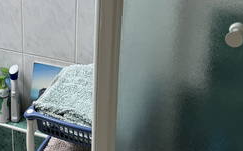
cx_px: -26
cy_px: 48
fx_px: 549
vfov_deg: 15.7
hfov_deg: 23.4
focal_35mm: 83
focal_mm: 6.76
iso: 64
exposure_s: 1/220
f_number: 1.78
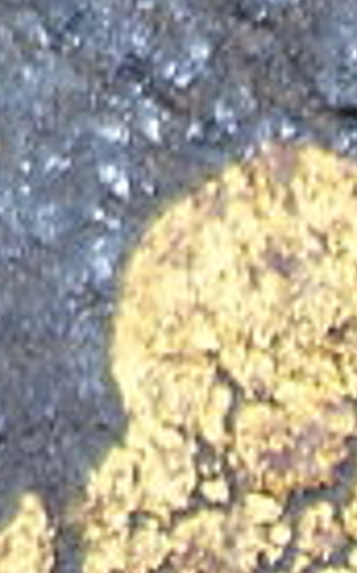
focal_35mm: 213
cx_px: 1038
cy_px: 1246
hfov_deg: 5.8
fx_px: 3323
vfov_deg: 9.1
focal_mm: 8.8
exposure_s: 1/30
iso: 250
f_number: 1.8
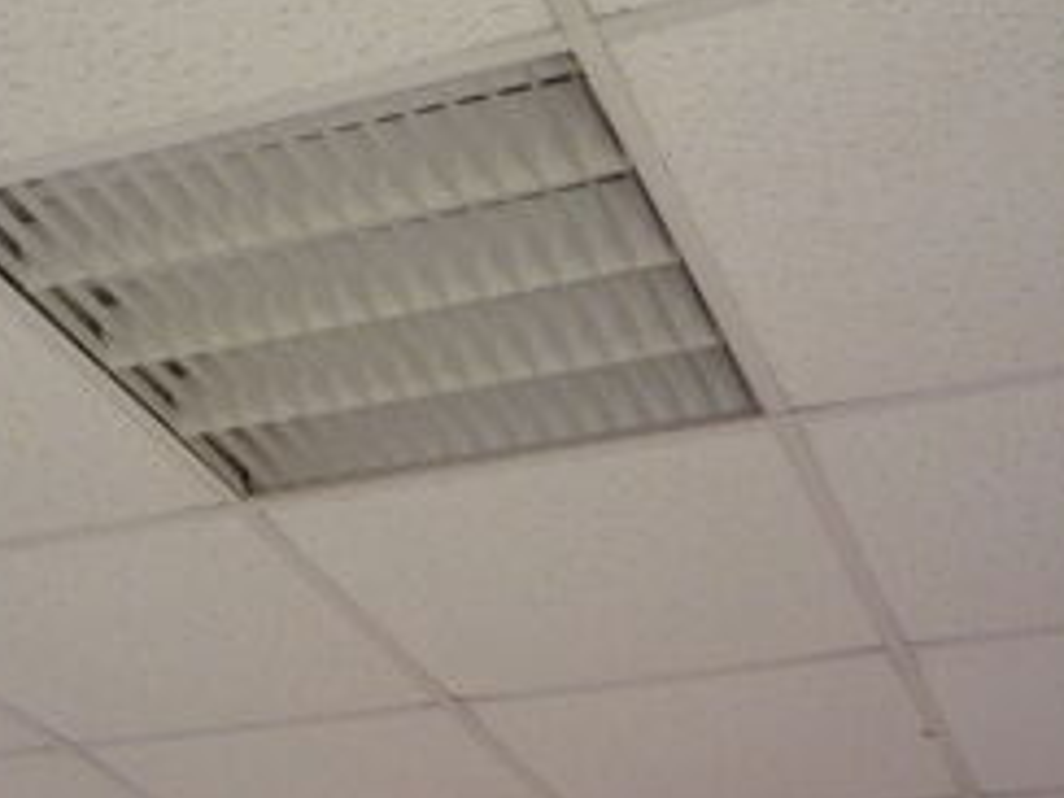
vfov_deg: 24.7
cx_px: 497
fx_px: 1813
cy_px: 275
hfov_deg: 32.7
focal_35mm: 59
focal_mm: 5.2
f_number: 3.3
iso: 400
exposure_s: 1/15
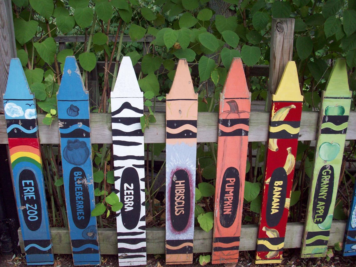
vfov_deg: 38.7
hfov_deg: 50.1
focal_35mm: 37
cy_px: 134
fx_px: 381
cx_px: 178
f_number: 2.8
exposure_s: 1/131
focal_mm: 6.2
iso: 80
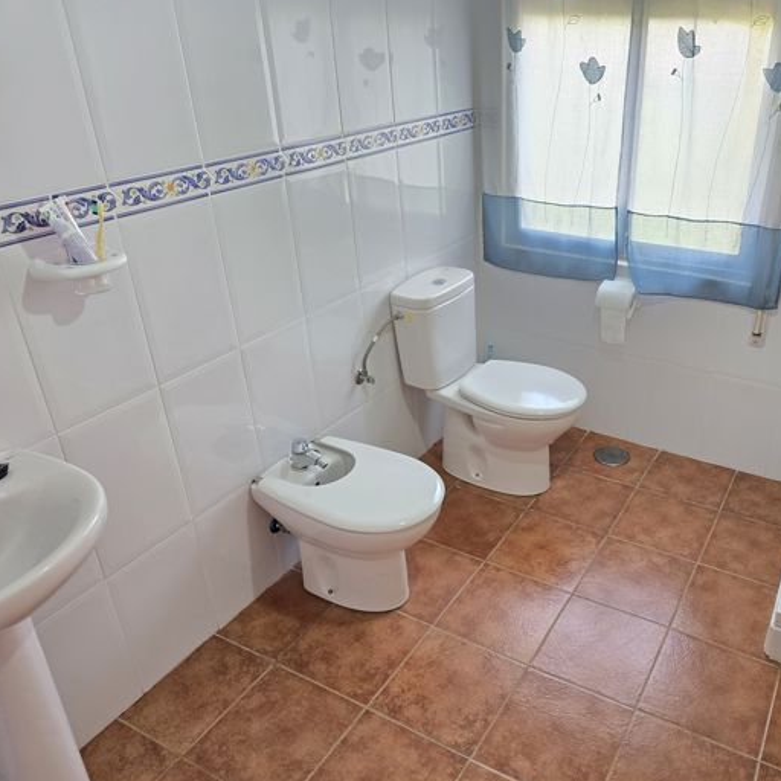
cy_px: 390
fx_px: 715
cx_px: 522
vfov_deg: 57.3
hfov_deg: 56.1
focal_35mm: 28
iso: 200
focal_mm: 6.3
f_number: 1.7
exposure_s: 1/100
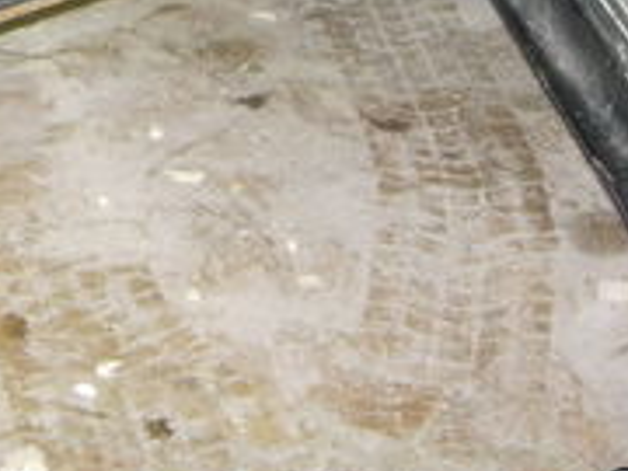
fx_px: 2449
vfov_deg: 10.5
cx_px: 80
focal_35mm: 135
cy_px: -314
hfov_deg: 14.5
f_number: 2.8
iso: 149
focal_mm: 7.8
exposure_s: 1/121
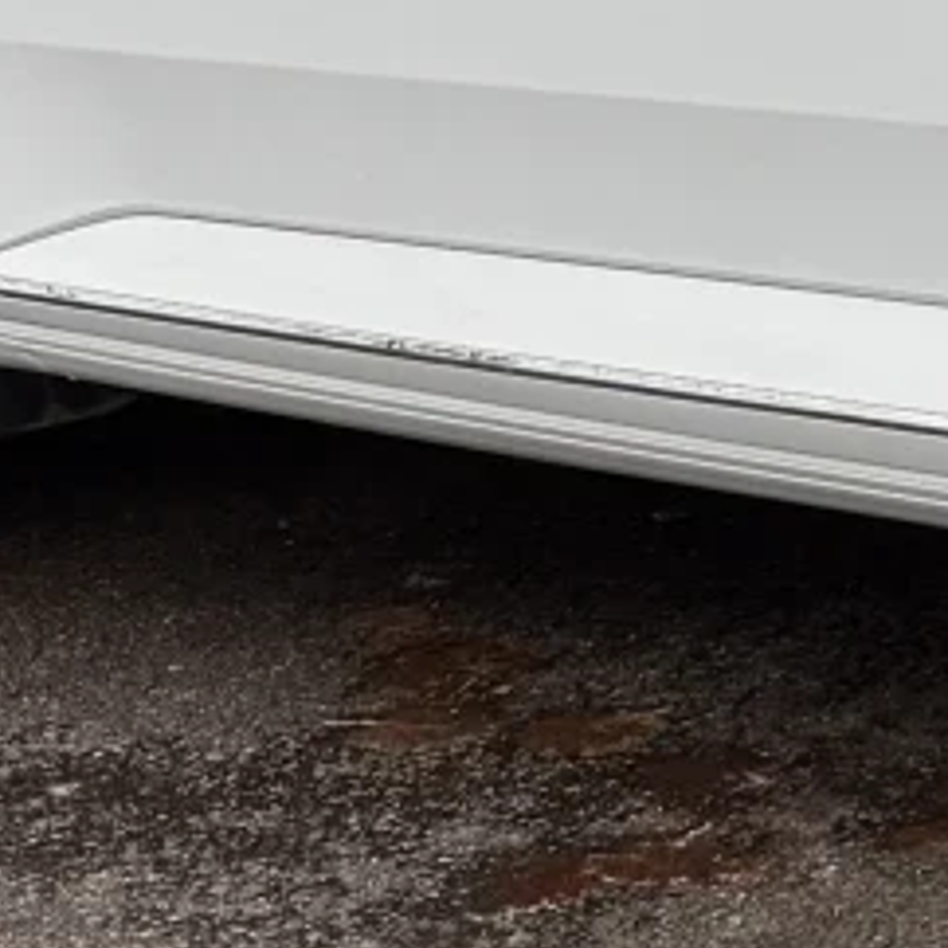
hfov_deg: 9.0
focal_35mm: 168
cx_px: 2519
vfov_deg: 10.2
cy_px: -192
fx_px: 5205
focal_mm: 6.76
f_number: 1.78
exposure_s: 1/141
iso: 50
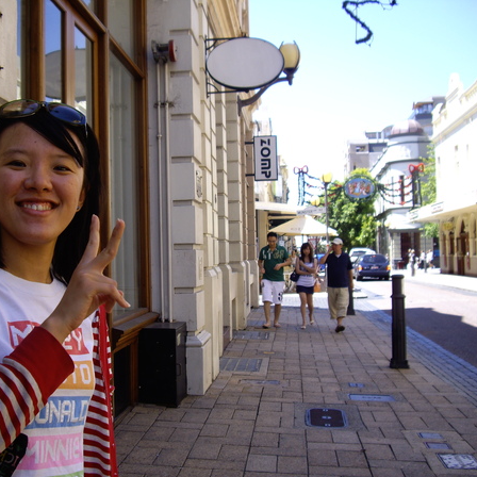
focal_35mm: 45
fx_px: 702
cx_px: 169
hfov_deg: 37.2
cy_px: 238
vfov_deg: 37.6
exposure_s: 1/250
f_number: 2.8
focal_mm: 7.9
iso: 64
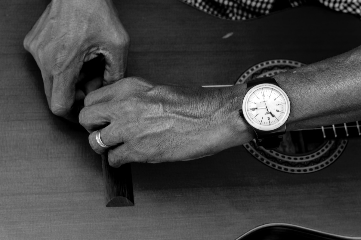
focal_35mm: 75
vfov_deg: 18.2
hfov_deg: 27.0
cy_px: 120
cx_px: 180
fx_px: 751
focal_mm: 50
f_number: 7.1
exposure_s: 1/125
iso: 400
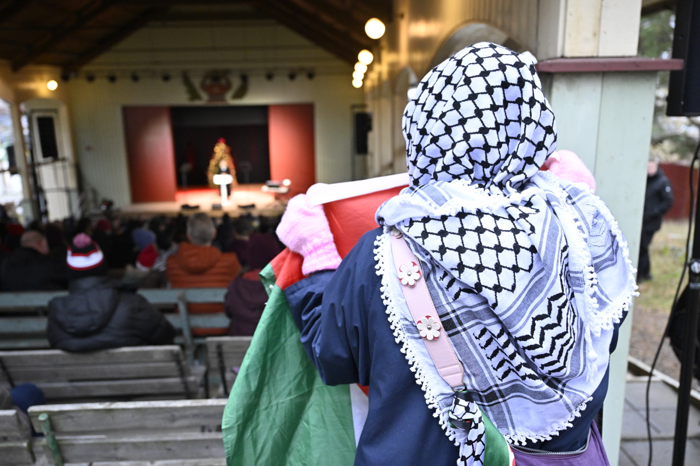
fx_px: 573
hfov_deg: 62.8
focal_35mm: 30
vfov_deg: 44.3
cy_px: 233
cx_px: 350
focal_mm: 29.5
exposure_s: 1/320
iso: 3200
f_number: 3.5
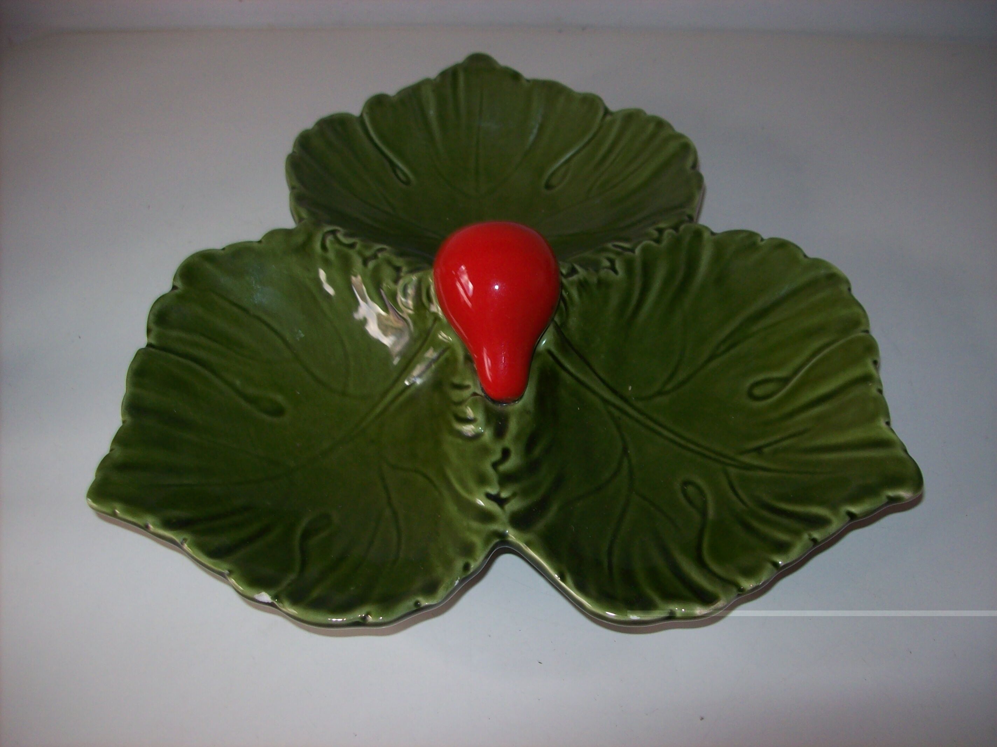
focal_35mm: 36
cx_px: 498
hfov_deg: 51.4
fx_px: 1037
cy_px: 374
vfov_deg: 39.6
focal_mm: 6
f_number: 2.7
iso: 80
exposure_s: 1/64
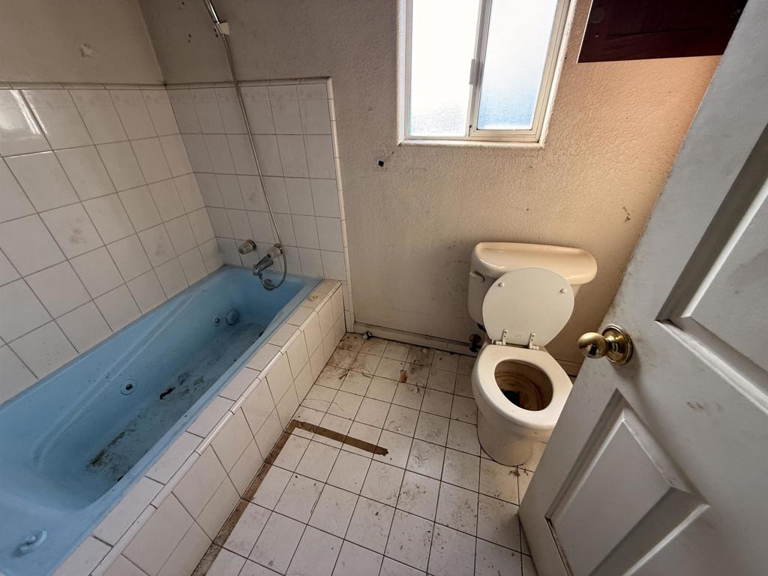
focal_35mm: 14
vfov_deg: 85.7
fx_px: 311
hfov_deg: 102.1
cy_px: 288
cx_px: 384
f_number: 2.2
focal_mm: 2.22
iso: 125
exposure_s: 1/99
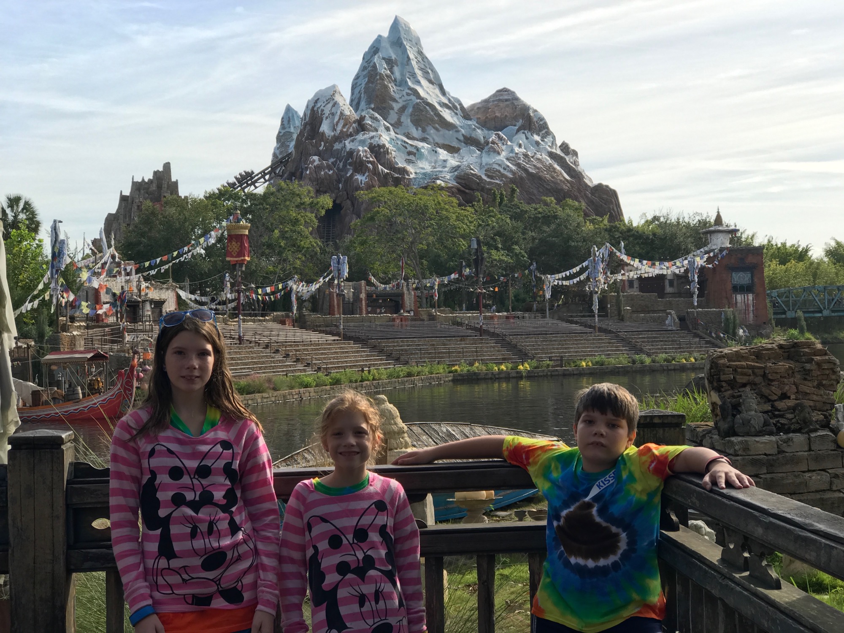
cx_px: 422
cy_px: 316
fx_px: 1390
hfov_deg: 33.8
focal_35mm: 57
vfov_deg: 25.7
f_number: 2.8
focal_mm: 6.6
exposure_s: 1/361
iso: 20
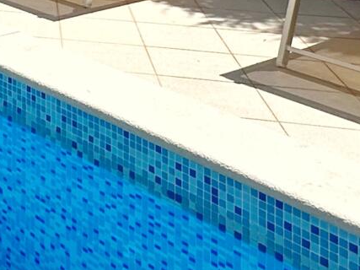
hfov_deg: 20.0
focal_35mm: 84
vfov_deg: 14.8
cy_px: -246
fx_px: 873
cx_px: -185
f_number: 2.2
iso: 40
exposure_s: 1/2053
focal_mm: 2.22
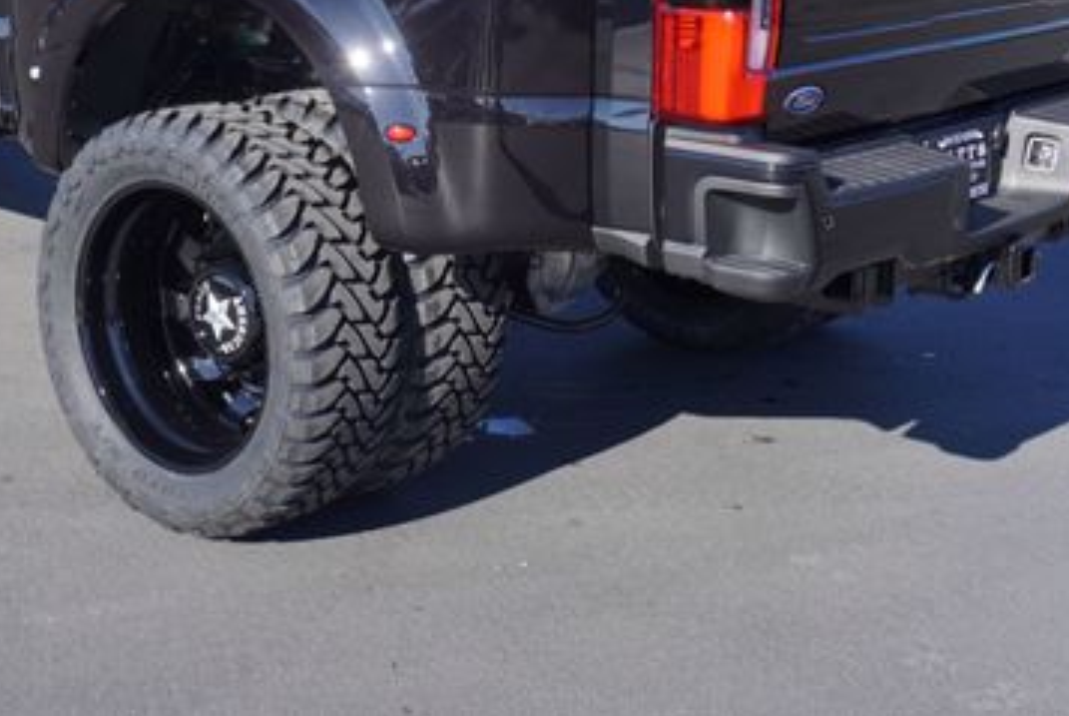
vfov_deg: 21.5
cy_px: 81
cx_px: 287
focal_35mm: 62
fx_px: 1840
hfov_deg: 31.9
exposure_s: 1/125
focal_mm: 23
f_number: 8
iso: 100
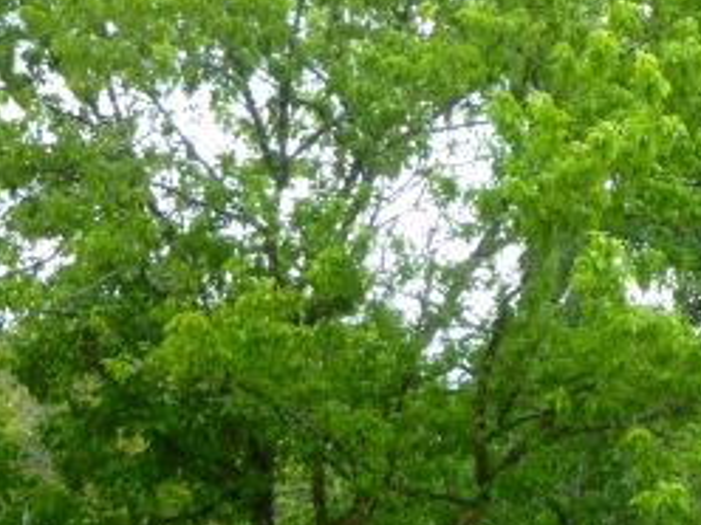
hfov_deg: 14.6
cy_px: 600
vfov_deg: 11.3
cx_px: 919
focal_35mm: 129
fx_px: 2612
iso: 100
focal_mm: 7.4
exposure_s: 1/125
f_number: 3.8
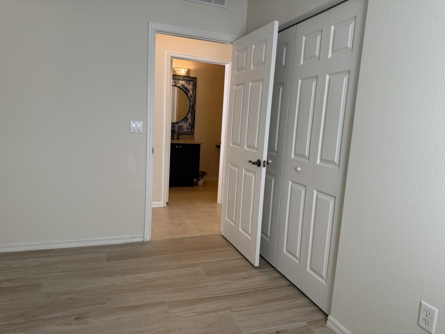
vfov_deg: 56.8
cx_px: 222
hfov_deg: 71.6
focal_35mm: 24
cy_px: 167
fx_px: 309
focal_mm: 6.76
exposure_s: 1/120
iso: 160
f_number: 1.78
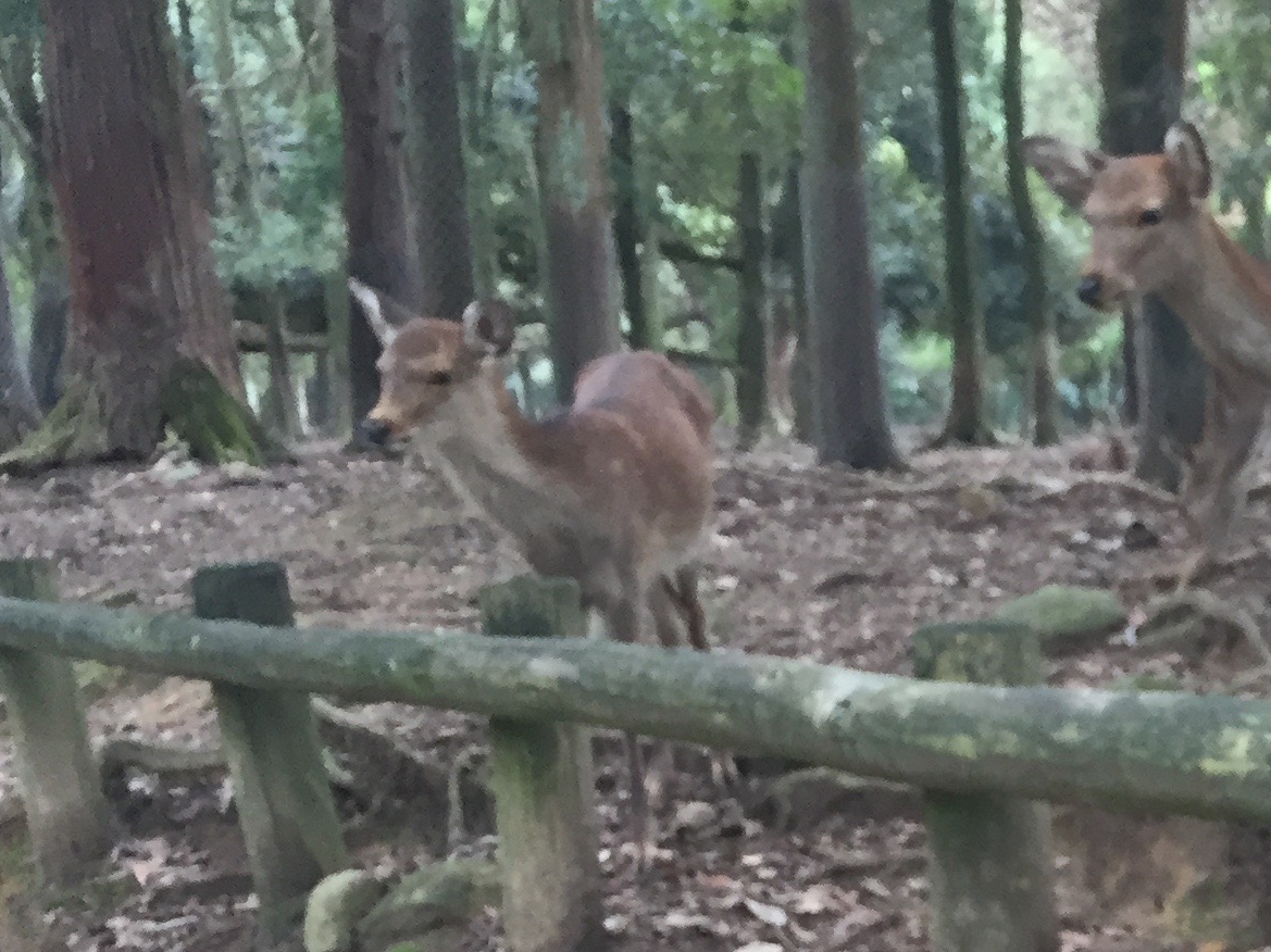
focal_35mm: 81
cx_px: 1718
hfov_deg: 21.5
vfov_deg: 17.5
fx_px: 2973
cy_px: 1089
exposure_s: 1/30
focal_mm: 4.15
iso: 32
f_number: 2.2
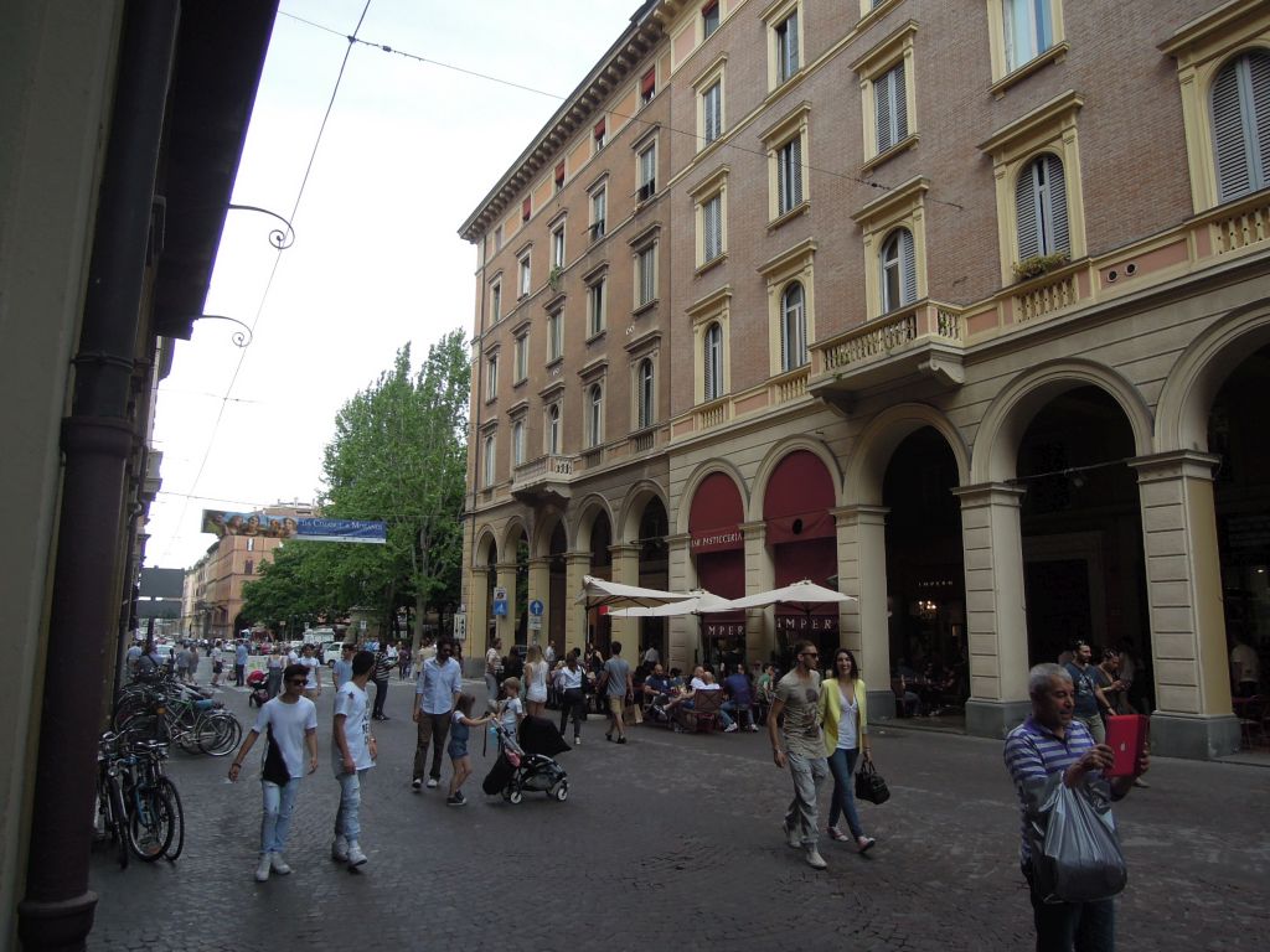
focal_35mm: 24
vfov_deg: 56.8
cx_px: 635
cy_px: 476
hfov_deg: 71.6
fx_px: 881
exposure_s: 1/800
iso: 160
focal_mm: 4.3
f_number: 2.8
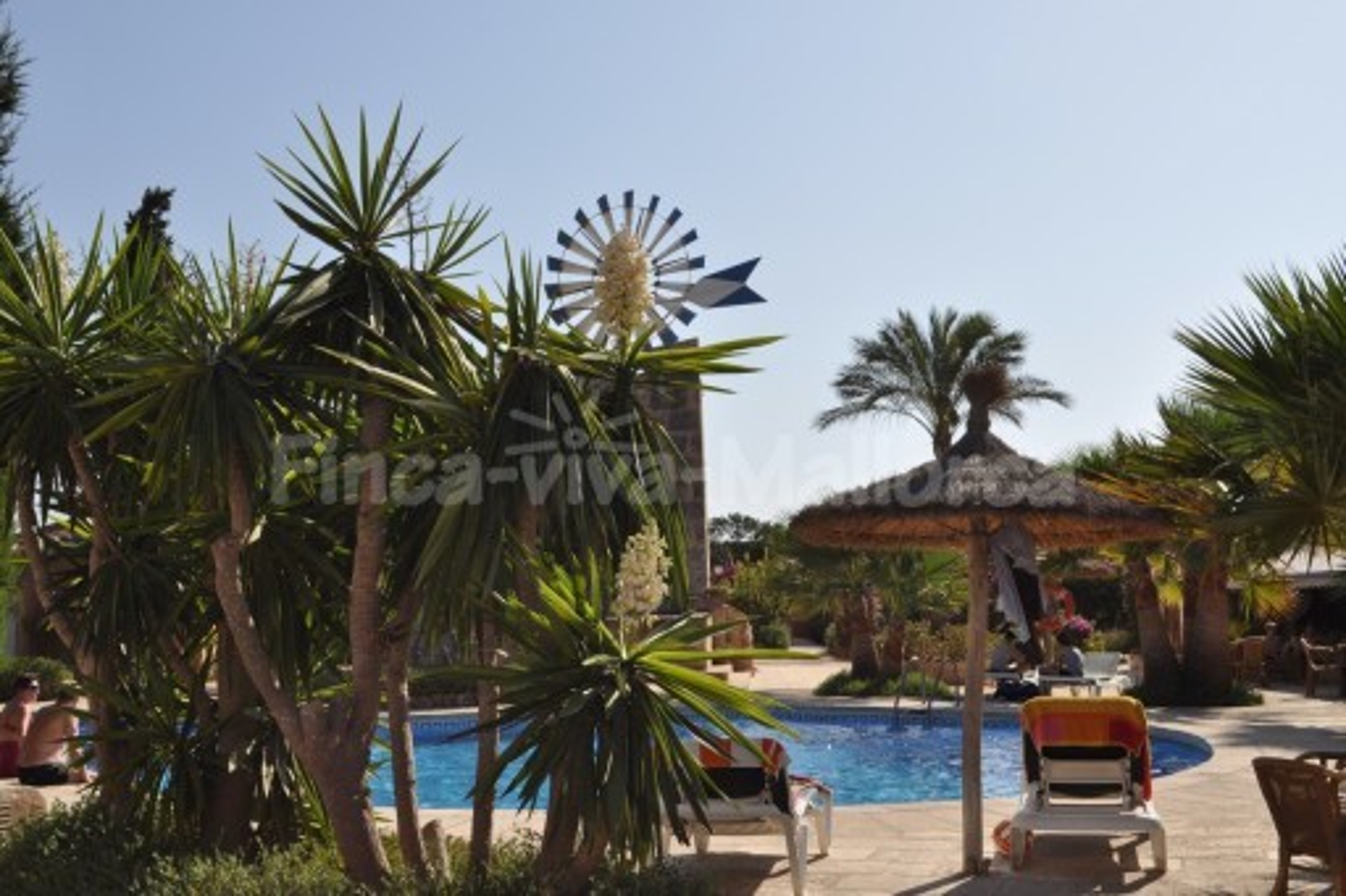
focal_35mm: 42
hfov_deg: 46.4
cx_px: 673
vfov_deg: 31.9
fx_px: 1570
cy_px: 448
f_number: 16
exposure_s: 1/200
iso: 200
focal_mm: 28
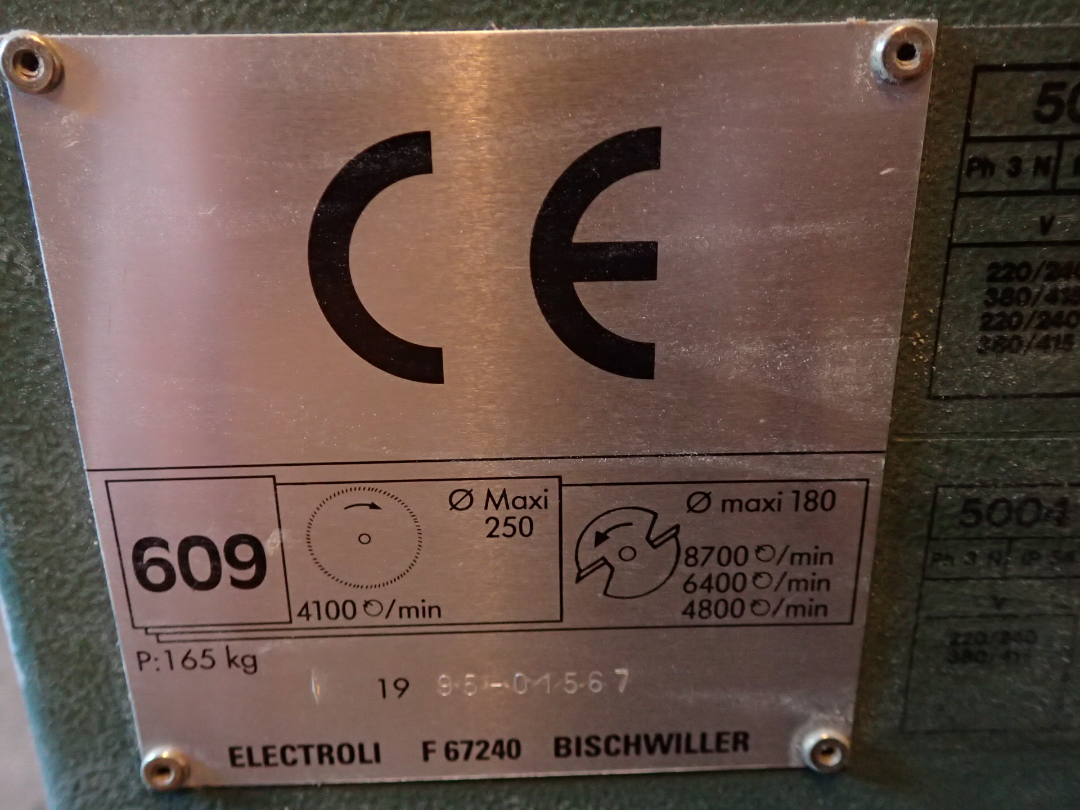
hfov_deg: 60.0
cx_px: 540
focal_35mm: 30
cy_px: 405
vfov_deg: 46.8
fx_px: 936
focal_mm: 5.5
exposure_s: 1/15
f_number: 2.3
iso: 800
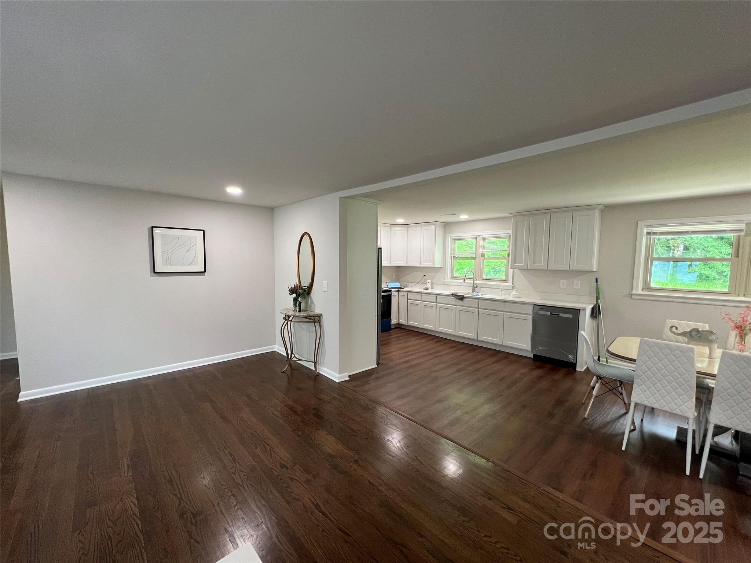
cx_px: 376
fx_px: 282
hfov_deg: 106.2
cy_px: 282
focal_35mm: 13
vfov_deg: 89.9
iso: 250
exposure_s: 1/120
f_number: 1.8
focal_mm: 1.57
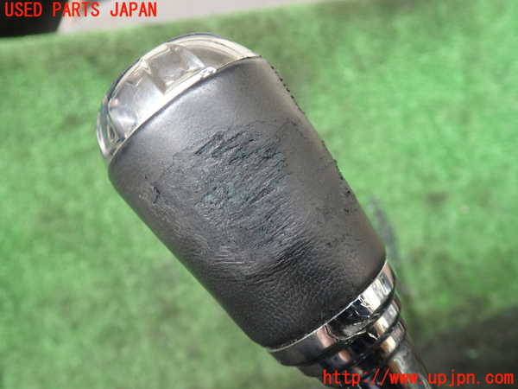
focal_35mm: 30
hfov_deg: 60.0
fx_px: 449
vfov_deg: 46.8
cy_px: 194
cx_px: 259
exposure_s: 1/60
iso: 200
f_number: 2.3
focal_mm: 5.4
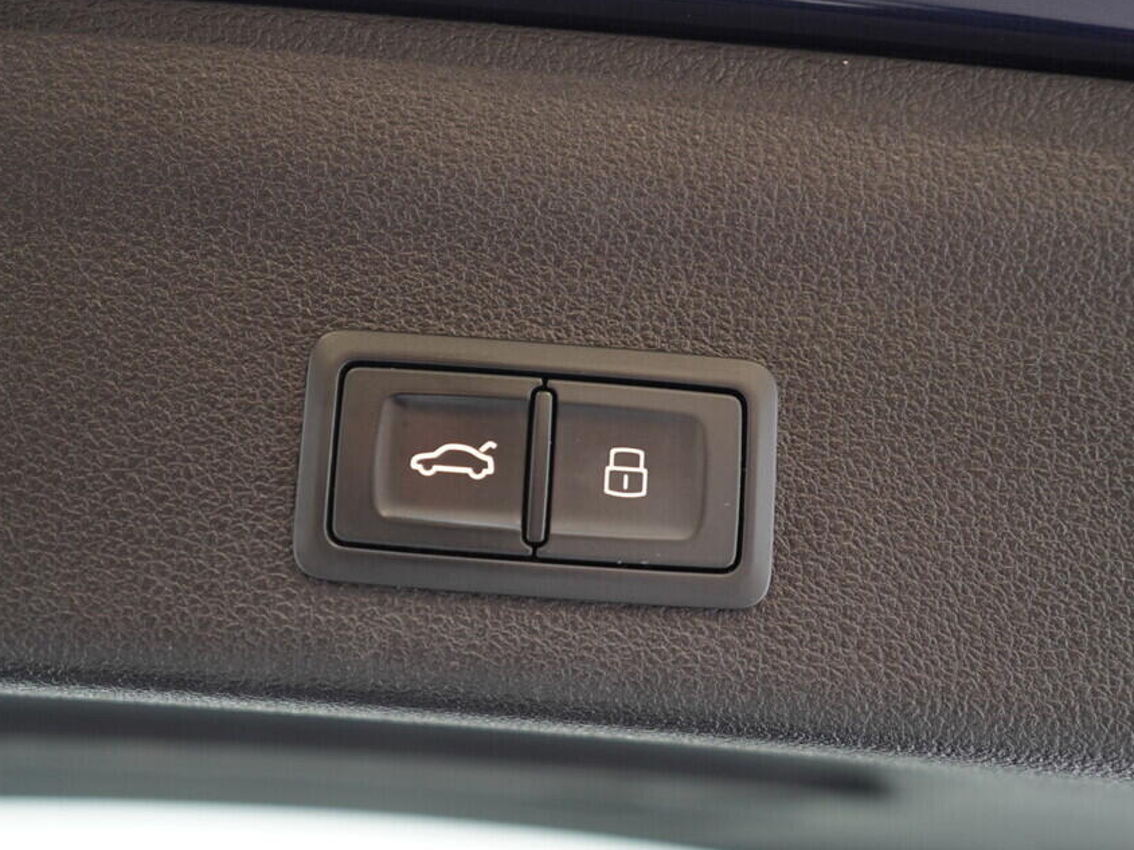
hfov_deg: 44.6
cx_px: 477
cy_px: 441
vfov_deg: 34.3
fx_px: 1376
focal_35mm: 42
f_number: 2.8
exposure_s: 1/40
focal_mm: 24
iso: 500
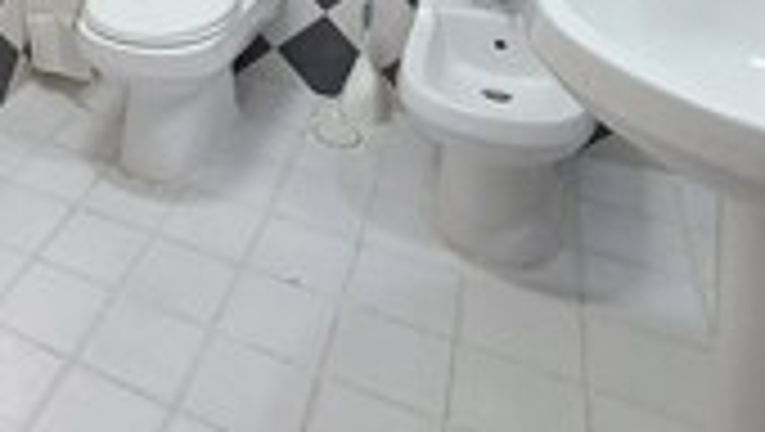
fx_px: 772
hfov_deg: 44.8
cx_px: 2
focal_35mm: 38
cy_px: -196
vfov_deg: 24.9
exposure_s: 1/50
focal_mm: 2.2
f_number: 1.9
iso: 320
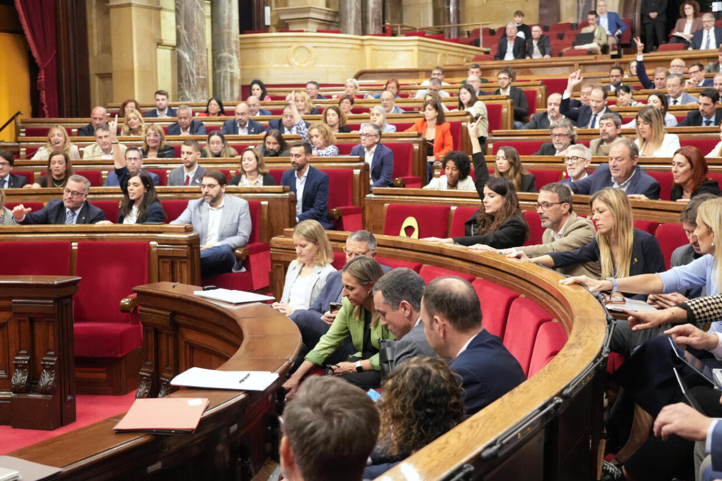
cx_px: 361
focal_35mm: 42
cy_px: 240
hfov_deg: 46.4
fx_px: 842
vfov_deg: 31.9
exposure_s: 1/200
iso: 5000
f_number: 4
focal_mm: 42
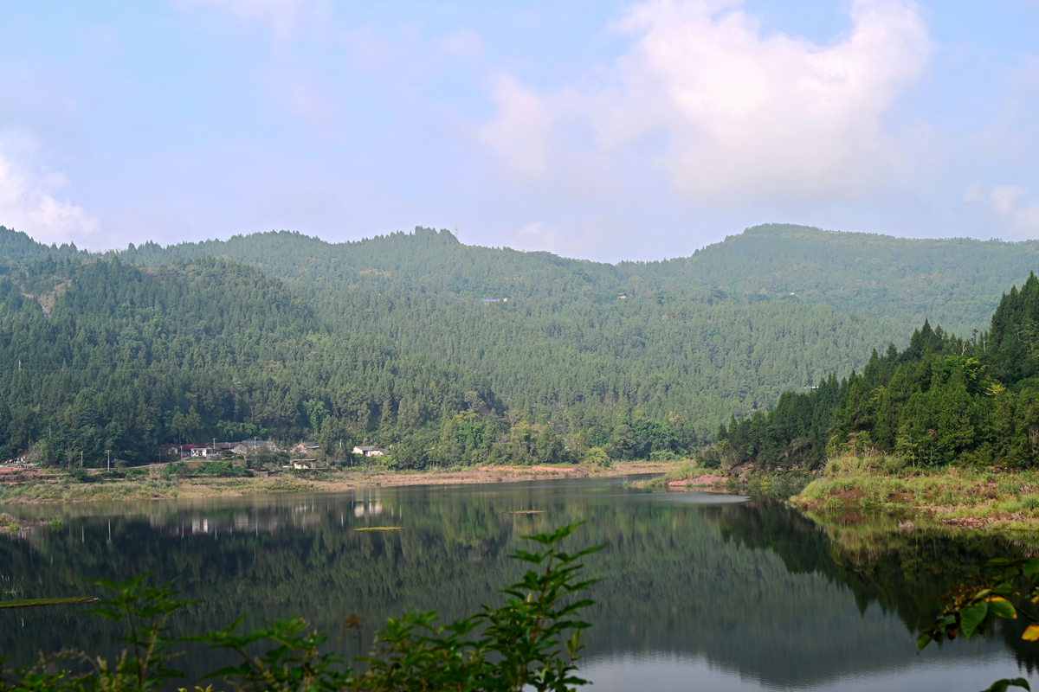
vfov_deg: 23.8
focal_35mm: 57
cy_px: 346
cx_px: 520
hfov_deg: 35.1
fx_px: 1645
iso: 280
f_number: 8
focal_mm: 57
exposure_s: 1/250
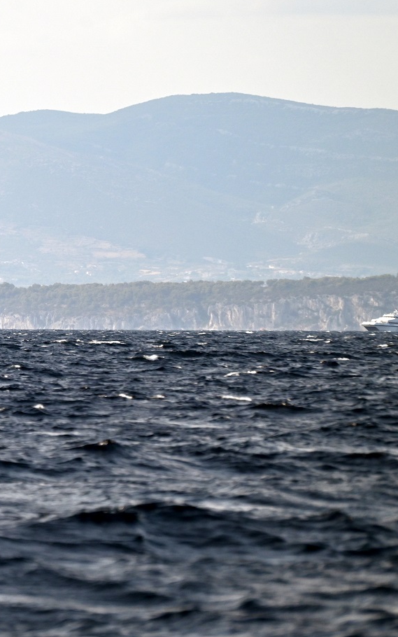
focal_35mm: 504
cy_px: 296
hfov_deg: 2.6
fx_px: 8744
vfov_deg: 4.2
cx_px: -86
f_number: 5.6
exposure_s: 1/2500
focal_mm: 300
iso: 250
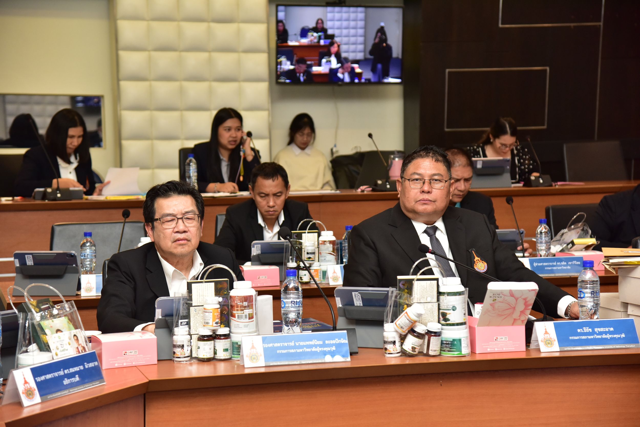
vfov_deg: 16.7
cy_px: 214
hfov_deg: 24.8
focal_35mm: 82
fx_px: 1458
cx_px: 320
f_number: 5
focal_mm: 82
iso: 1600
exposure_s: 1/100
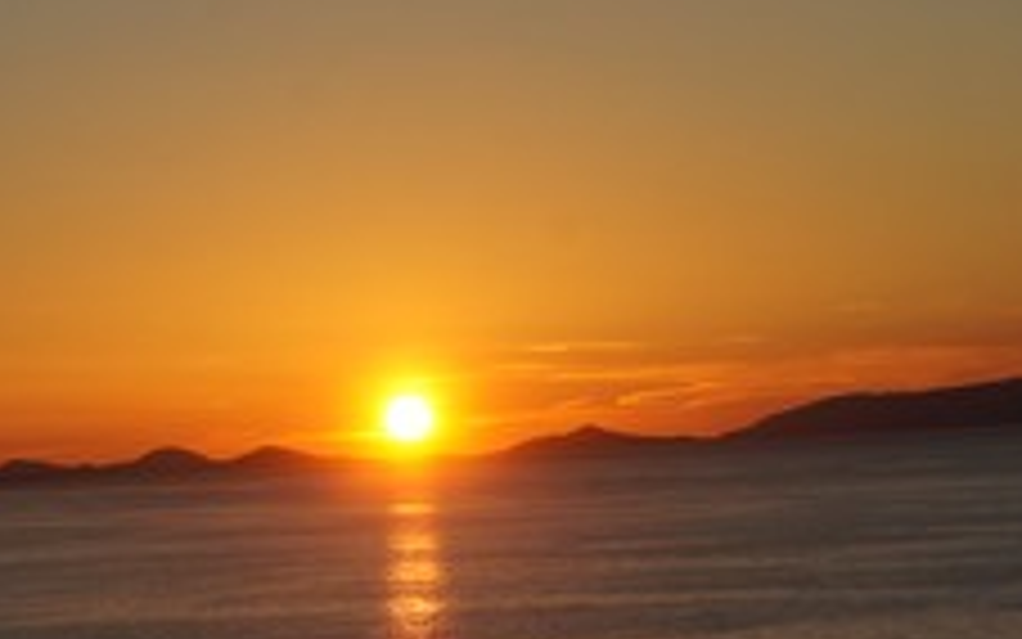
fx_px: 4737
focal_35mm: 170
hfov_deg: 12.3
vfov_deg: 7.7
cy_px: 274
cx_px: 378
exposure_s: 1/500
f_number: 9
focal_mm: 55
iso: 200
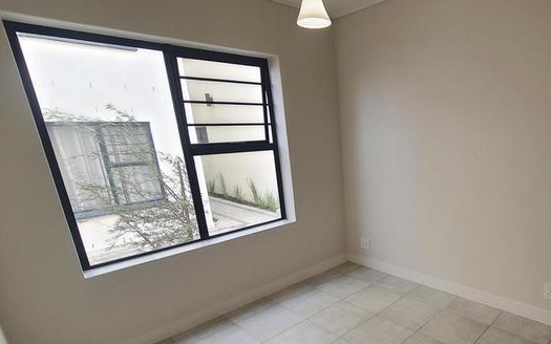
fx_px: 315
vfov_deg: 56.4
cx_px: 382
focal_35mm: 21
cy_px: 219
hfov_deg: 78.7
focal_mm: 1.74
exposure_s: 1/135
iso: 50
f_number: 2.2
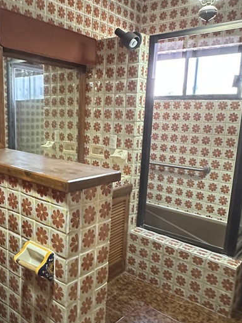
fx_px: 307
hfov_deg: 42.3
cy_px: 174
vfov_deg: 55.3
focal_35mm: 33
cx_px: 77
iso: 1000
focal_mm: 2.22
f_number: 2.2
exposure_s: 1/40
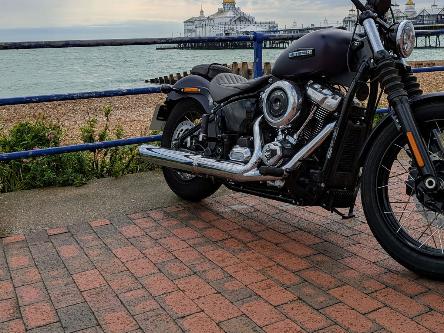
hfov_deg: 46.2
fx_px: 513
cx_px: 288
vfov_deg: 35.6
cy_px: 110
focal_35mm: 40
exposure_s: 1/3378
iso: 44
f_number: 1.89
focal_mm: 5.43
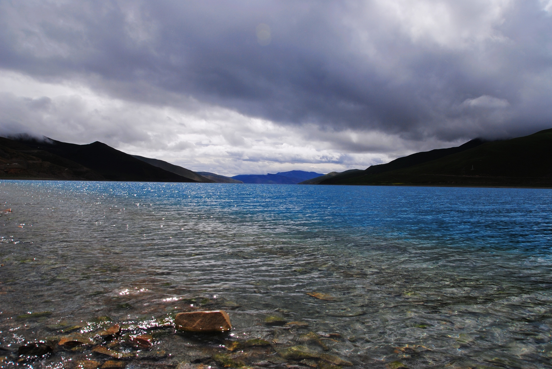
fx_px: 391
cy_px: 184
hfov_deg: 70.4
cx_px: 276
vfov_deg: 50.5
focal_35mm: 26
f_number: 7.1
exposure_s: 1/500
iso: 100
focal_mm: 17
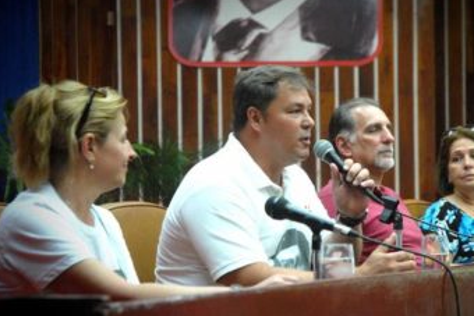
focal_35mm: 126
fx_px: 1660
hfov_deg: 16.2
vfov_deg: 10.9
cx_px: 279
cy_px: 175
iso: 1000
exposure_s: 1/30
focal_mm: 70
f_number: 4.5
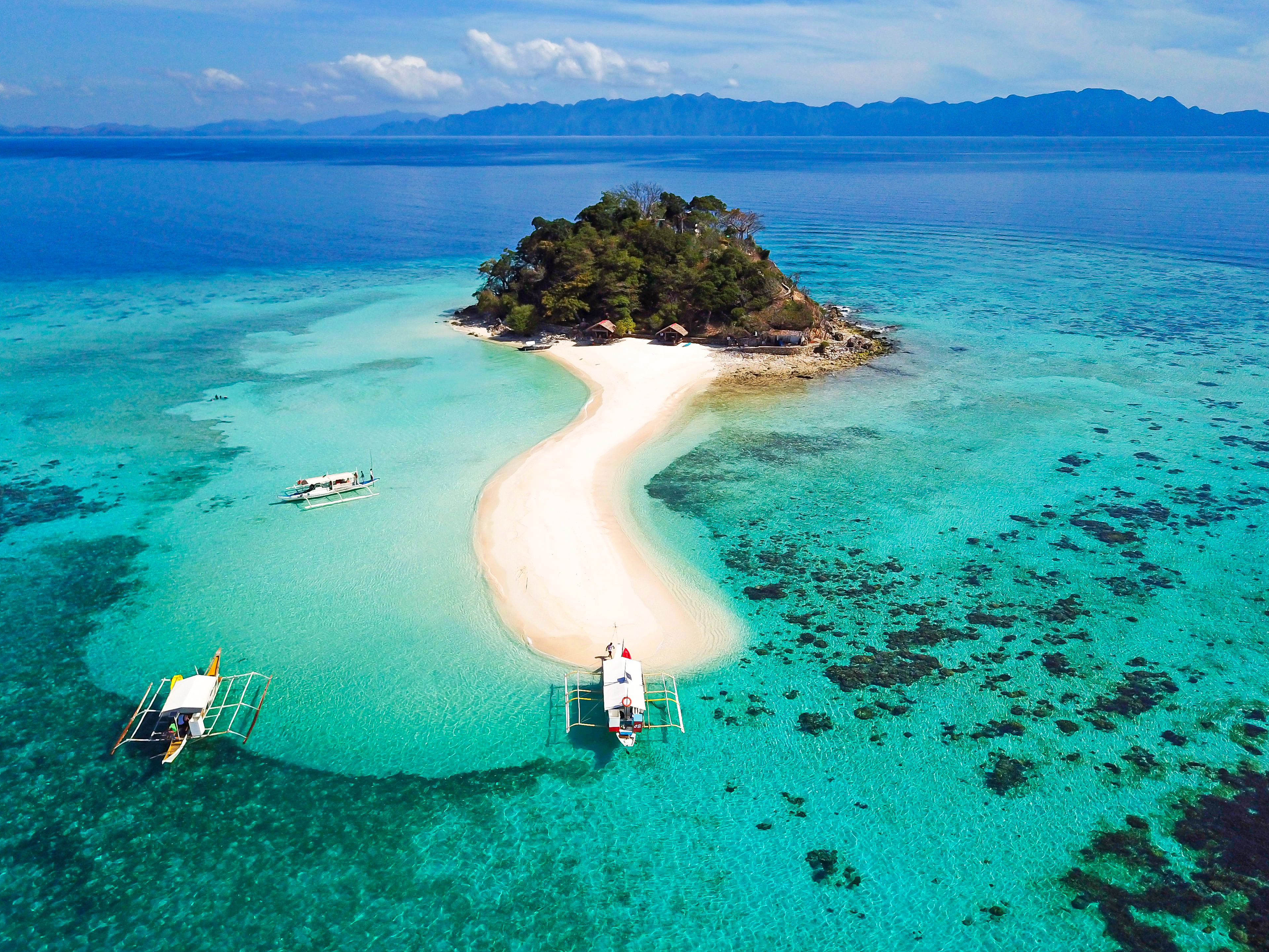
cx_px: 649
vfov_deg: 51.4
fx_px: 990
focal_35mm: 27
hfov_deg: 65.3
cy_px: 478
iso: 100
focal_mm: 4.7
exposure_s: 1/3448
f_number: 2.2
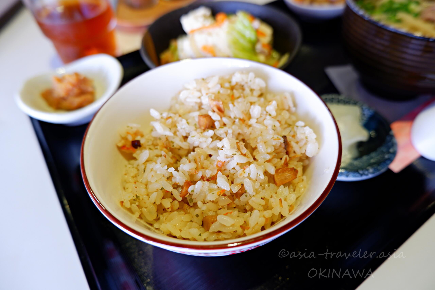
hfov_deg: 76.1
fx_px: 278
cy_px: 145
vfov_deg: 55.1
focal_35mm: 23
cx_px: 218
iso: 200
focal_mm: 15
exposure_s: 1/50
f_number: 3.5
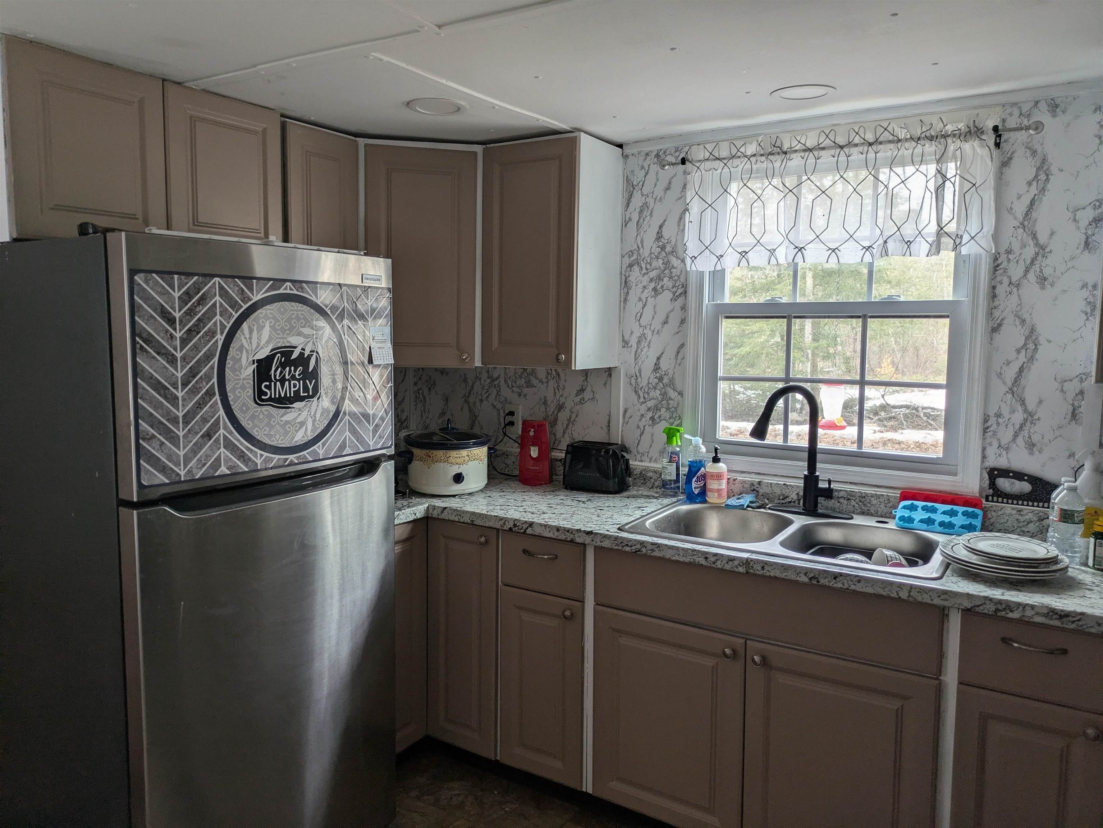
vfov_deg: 54.9
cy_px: 414
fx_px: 797
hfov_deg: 69.4
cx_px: 552
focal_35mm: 25
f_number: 1.89
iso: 54
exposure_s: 1/60
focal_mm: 5.43
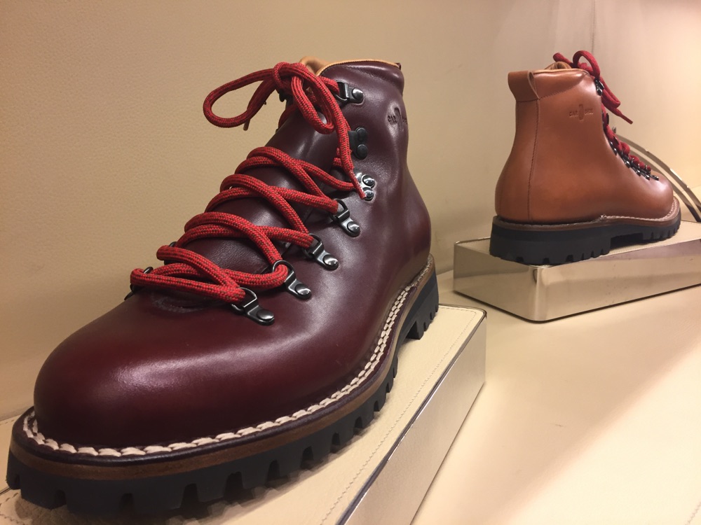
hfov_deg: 61.7
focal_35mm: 29
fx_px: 587
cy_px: 262
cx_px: 350
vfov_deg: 48.2
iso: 125
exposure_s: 1/33
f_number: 2.2
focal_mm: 4.15
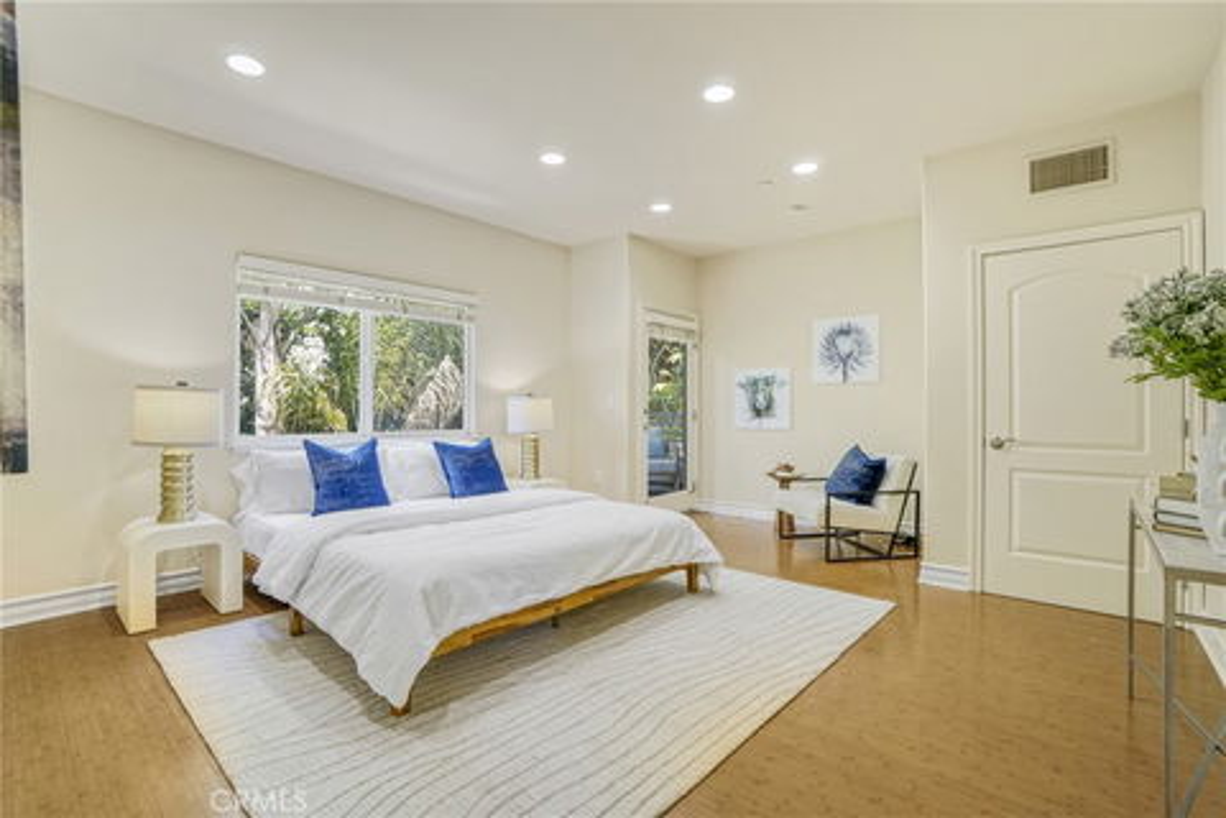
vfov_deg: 77.3
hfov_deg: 100.4
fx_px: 511
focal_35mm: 15
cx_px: 613
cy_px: 409
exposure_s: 1/30
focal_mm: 10
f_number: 4
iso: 500
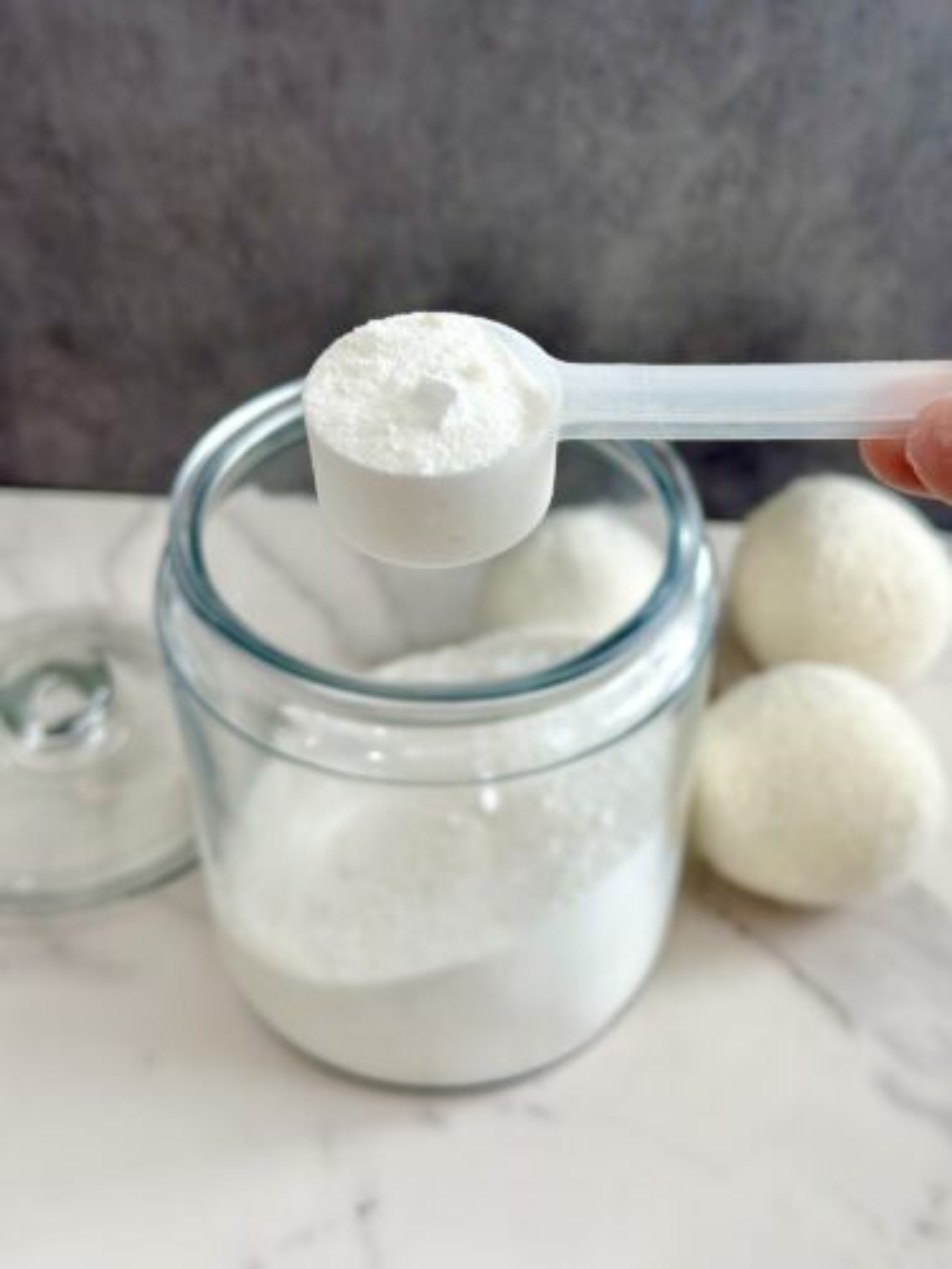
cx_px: 476
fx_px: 1760
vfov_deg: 39.7
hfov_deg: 30.3
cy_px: 634
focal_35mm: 48
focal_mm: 6.86
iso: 80
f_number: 1.78
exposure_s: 1/125
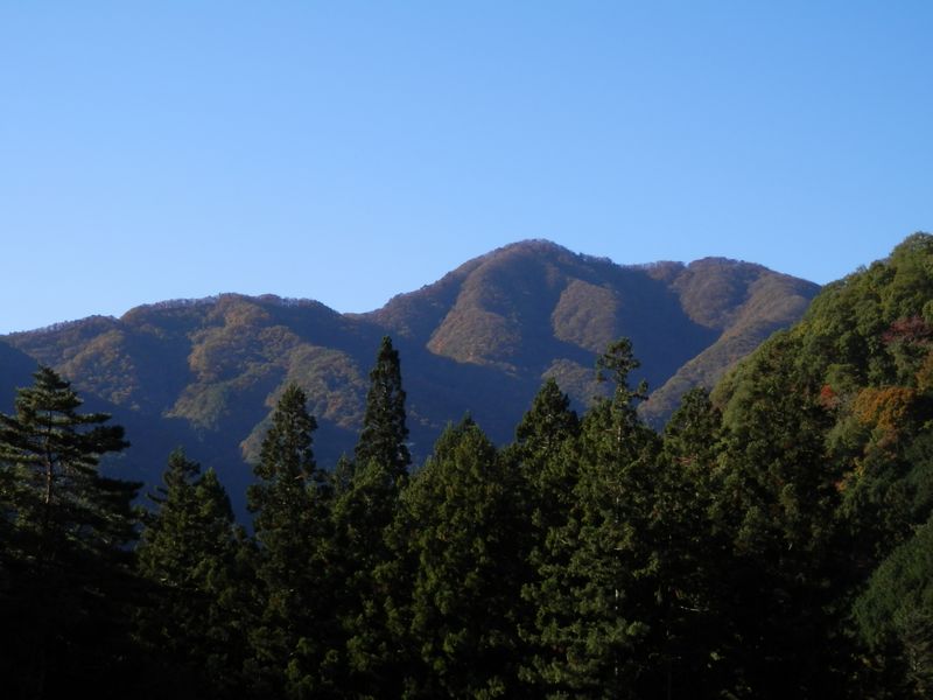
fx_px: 1779
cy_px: 350
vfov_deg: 22.3
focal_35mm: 66
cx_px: 466
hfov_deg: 29.4
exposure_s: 1/400
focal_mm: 11.9
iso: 80
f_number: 4.4
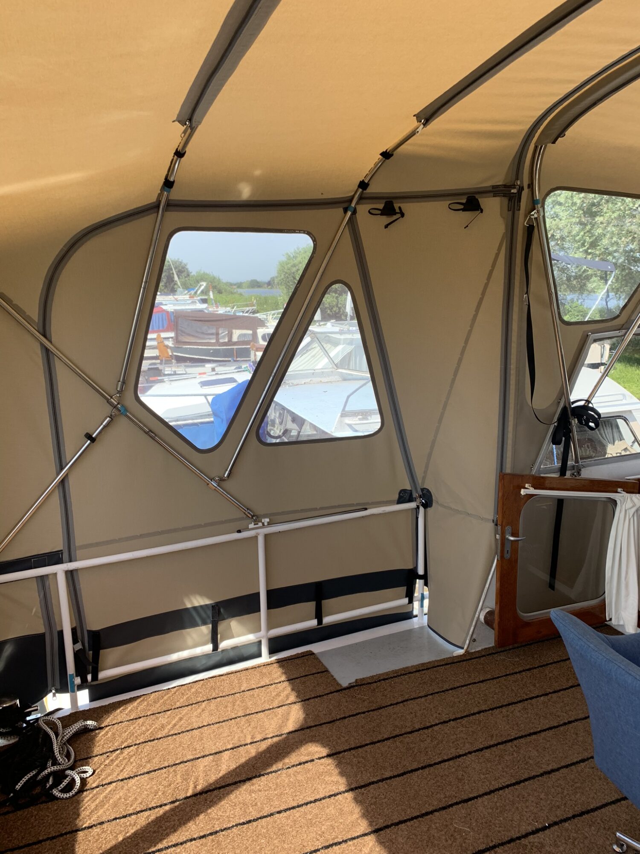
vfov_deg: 67.3
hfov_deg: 53.1
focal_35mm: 26
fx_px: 641
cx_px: 320
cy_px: 427
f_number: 1.8
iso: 25
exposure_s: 1/322
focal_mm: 4.25
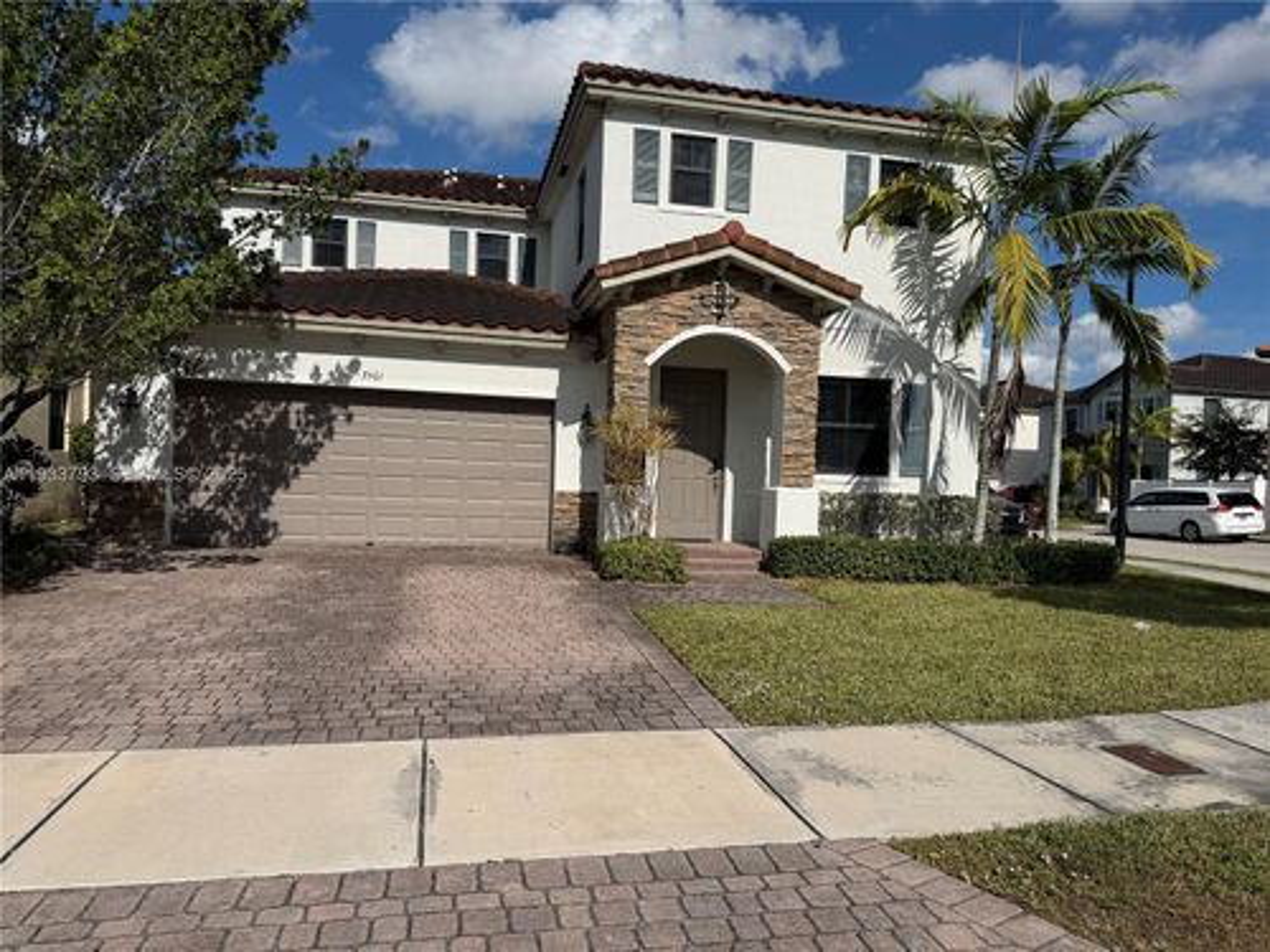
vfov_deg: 56.8
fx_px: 881
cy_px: 476
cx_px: 635
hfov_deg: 71.6
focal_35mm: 24
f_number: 1.78
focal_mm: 6.76
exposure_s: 1/10309
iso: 80
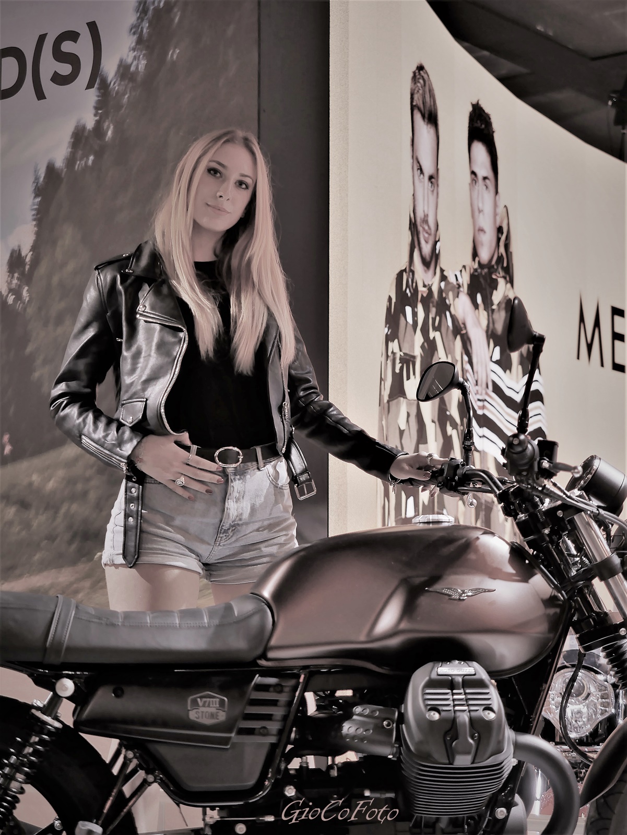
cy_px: 418
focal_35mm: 80
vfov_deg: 24.4
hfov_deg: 18.4
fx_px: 1931
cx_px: 314
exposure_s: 1/60
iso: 200
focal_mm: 40
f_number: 2.8
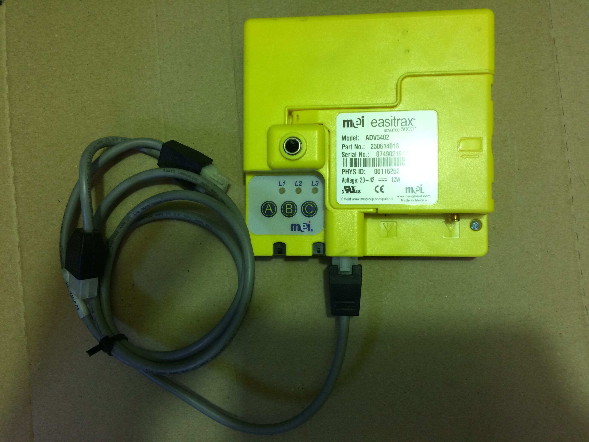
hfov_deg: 61.7
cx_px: 294
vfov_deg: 48.2
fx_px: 493
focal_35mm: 29
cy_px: 221
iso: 100
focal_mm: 4.15
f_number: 2.2
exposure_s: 1/33
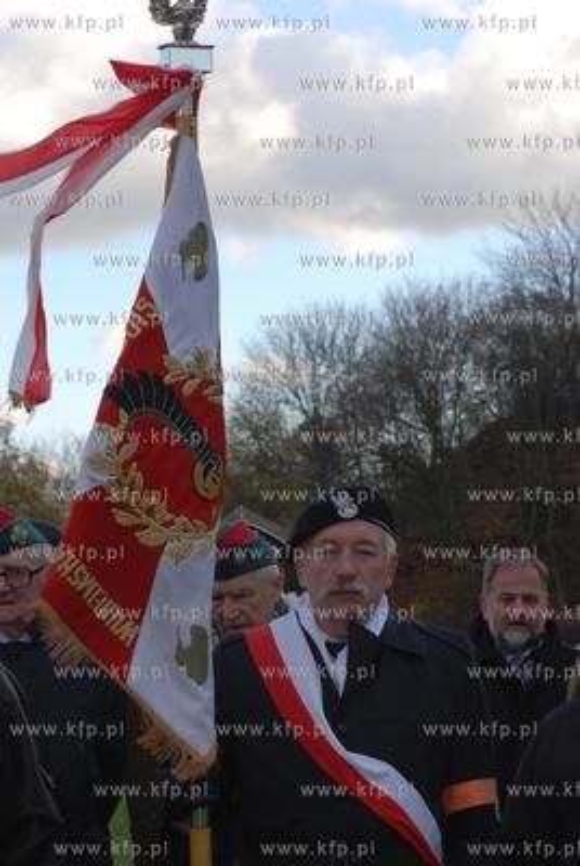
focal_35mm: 120
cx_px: 290
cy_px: 433
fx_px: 2890
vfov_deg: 17.0
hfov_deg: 11.5
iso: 400
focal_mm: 80
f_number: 9
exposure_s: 1/160
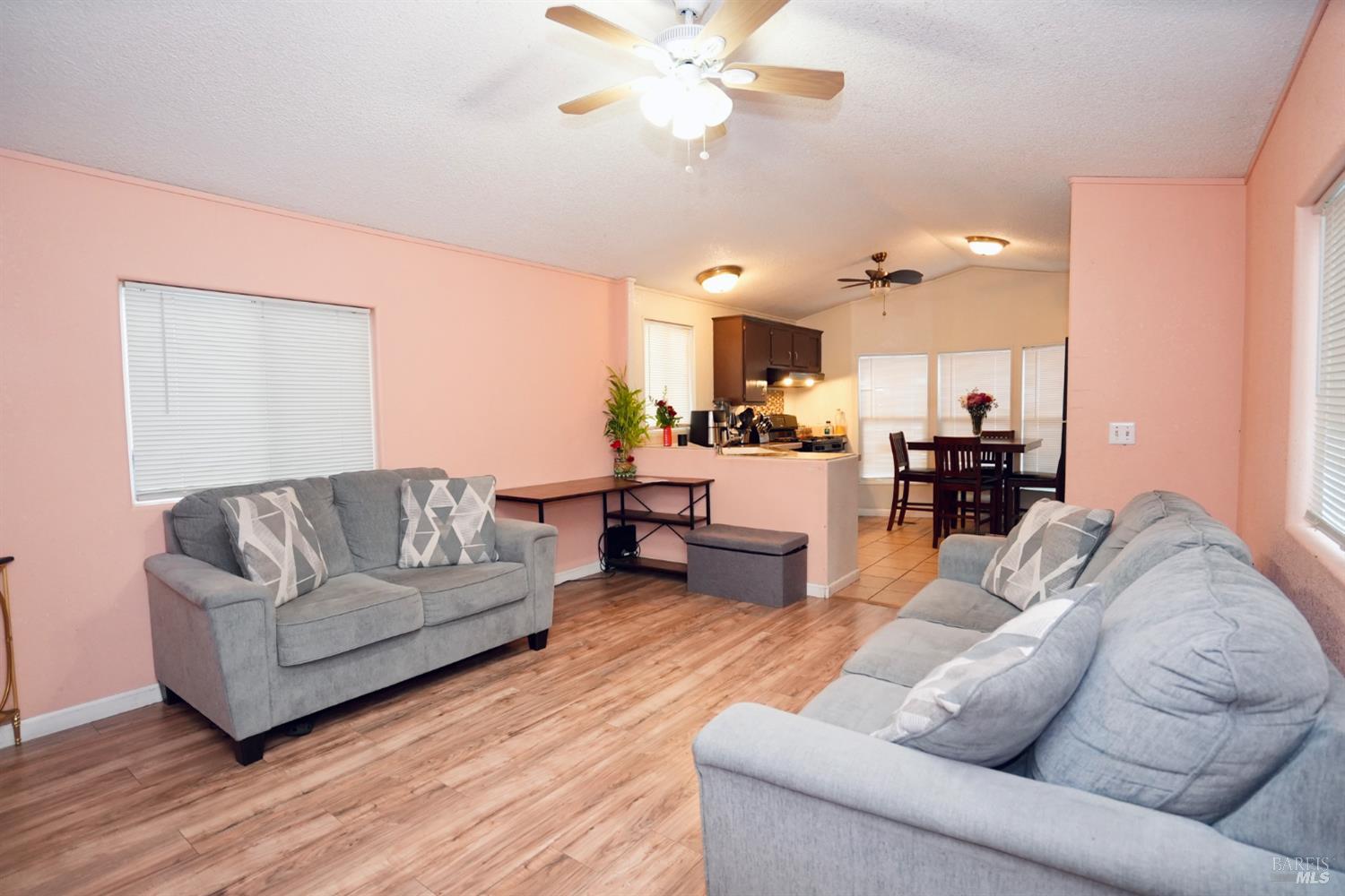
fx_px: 598
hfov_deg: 96.7
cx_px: 672
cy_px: 448
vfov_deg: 73.7
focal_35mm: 16
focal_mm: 16
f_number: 4
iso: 4000
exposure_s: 1/160
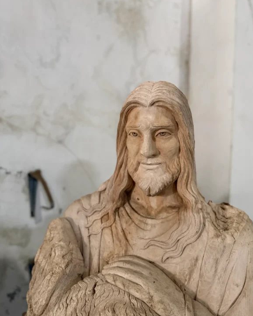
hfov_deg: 54.9
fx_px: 243
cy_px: 163
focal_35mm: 26
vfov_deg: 66.0
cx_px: 131
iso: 500
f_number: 1.78
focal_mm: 6.76
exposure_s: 1/50
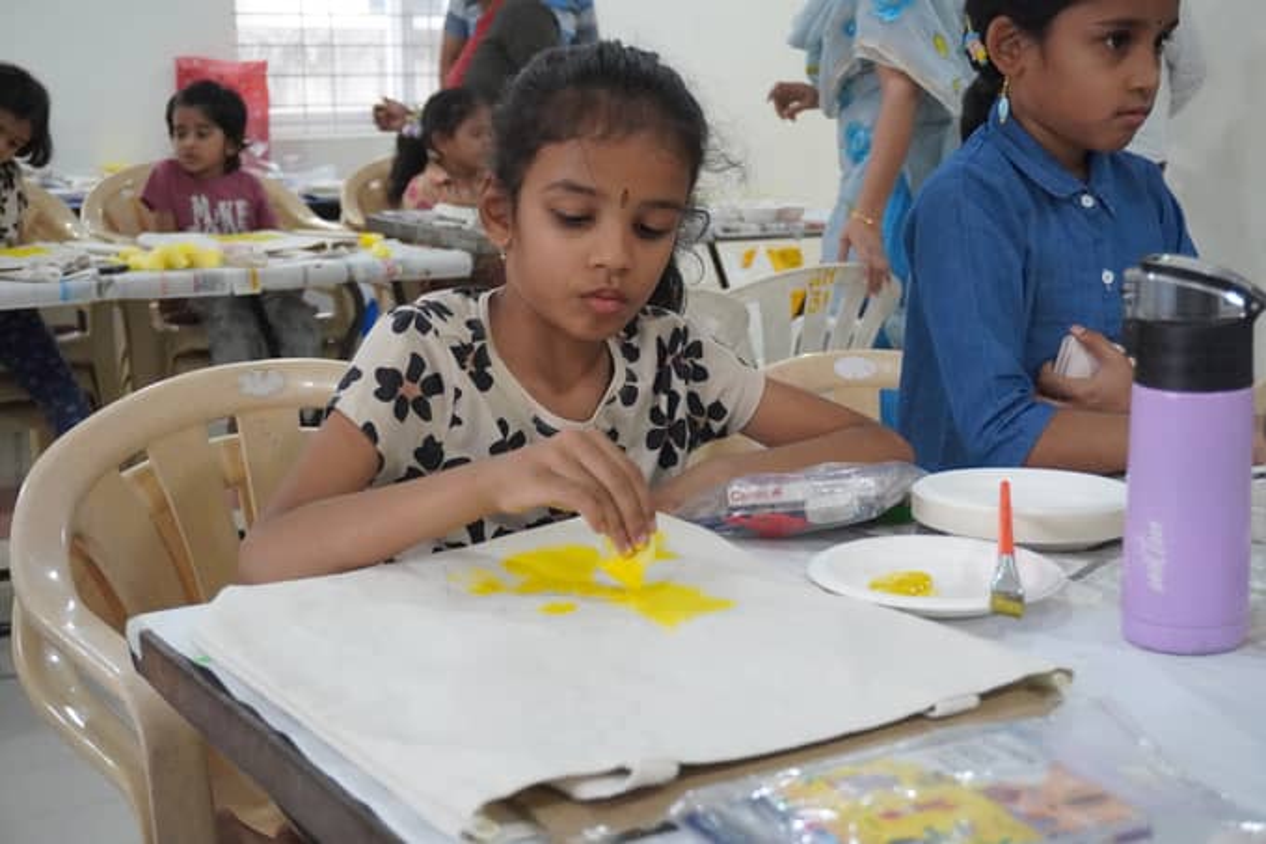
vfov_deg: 25.7
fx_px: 1846
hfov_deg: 37.9
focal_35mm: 52
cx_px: 633
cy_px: 422
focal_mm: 35
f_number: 5.6
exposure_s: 1/160
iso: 5000
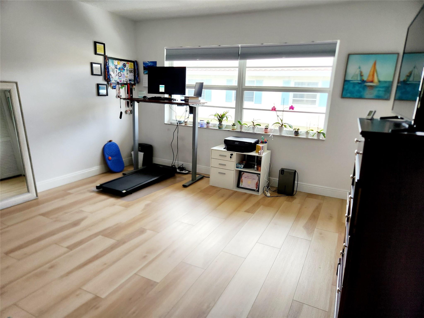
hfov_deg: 73.9
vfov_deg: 58.9
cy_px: 159
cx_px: 212
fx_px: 282
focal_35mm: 23
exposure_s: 1/182
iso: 200
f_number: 1.8
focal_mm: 5.4
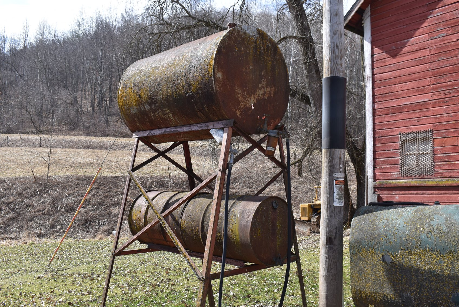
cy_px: 154
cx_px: 230
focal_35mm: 34
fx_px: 440
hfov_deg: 55.1
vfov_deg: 38.4
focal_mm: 23
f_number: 8
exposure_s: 1/250
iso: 160
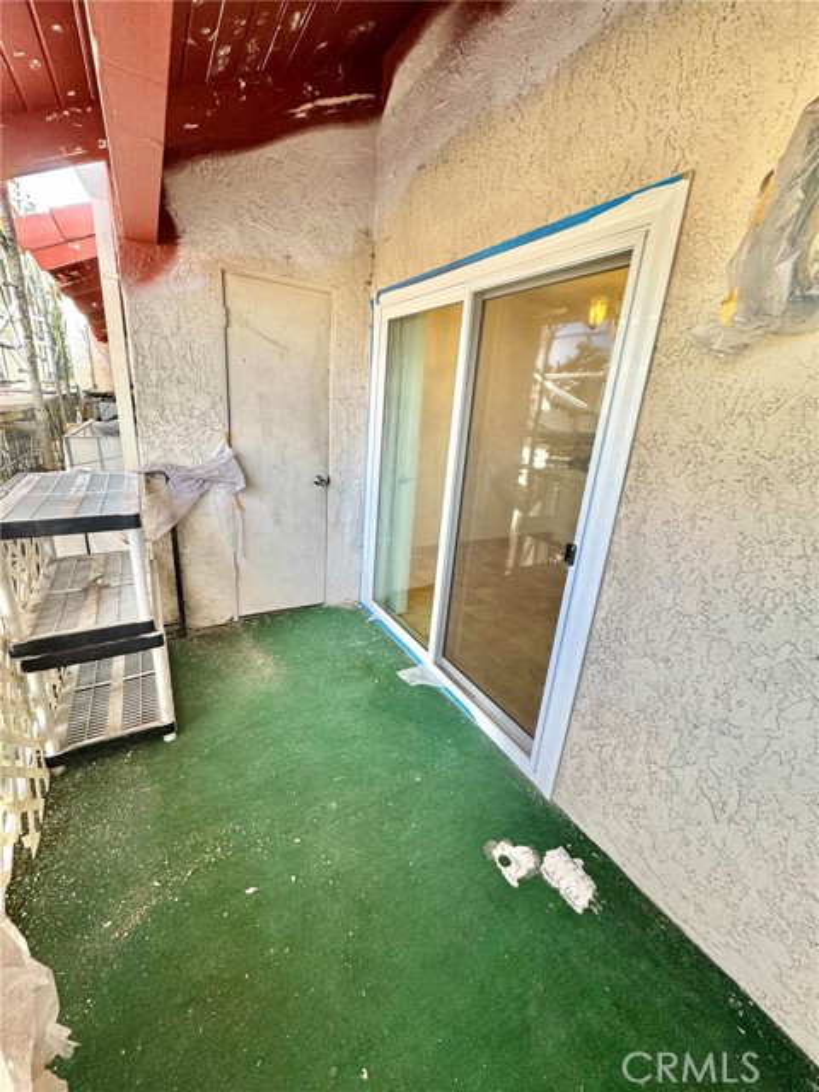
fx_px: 442
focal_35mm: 14
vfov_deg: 102.1
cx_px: 410
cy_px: 546
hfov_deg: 85.7
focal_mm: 2.22
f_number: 2.2
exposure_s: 1/120
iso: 200
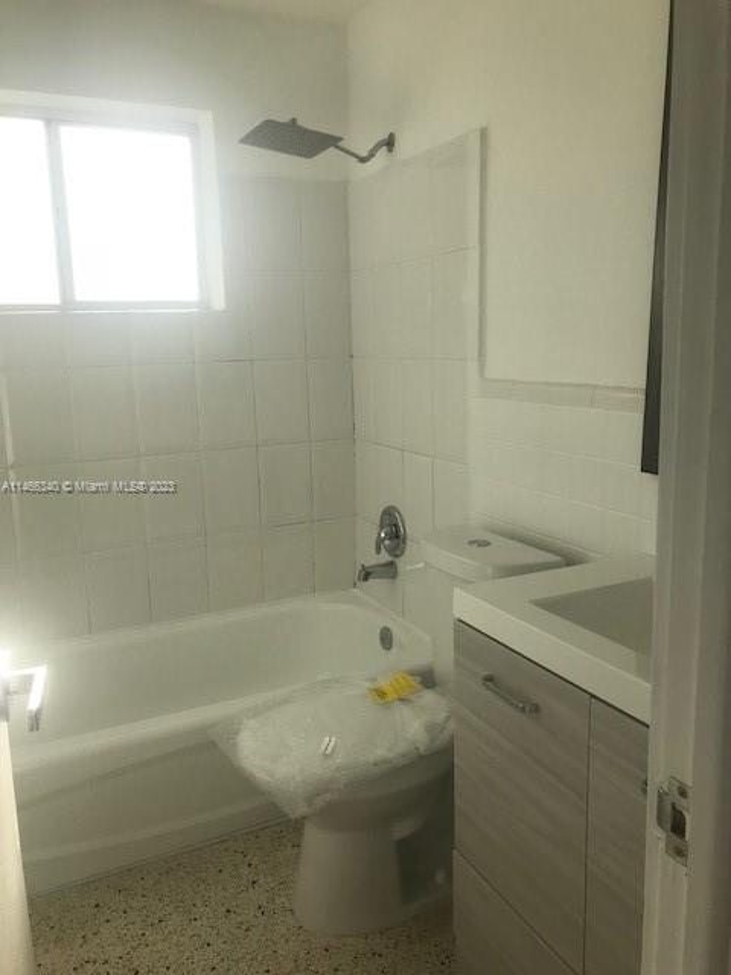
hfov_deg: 49.7
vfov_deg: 63.4
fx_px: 788
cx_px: 366
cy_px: 488
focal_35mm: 28
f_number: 1.8
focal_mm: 3.99
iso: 20
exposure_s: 1/929
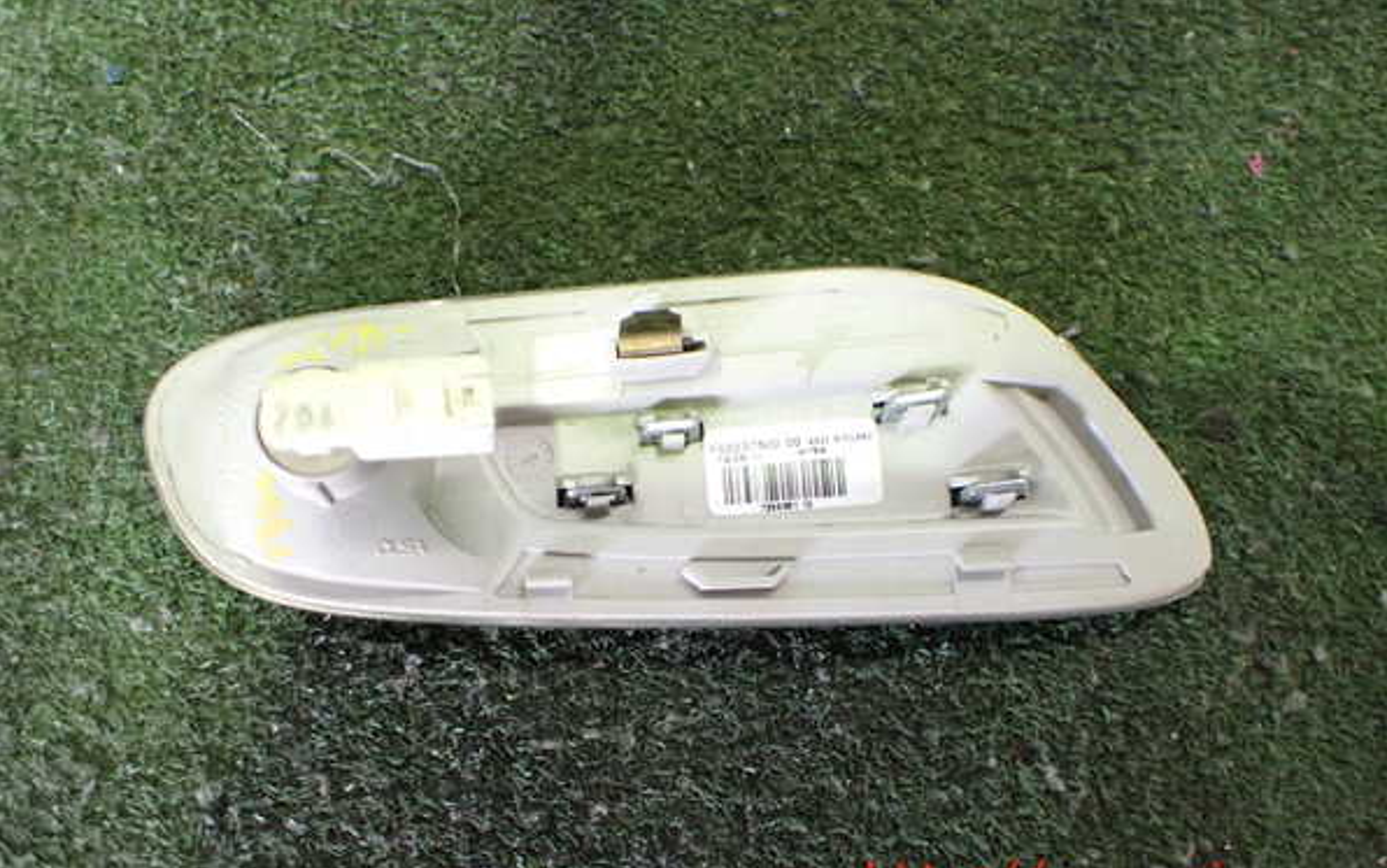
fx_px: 1210
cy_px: 391
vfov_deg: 39.4
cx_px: 694
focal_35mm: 32
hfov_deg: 59.6
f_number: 2.3
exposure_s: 1/60
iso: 800
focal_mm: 5.4
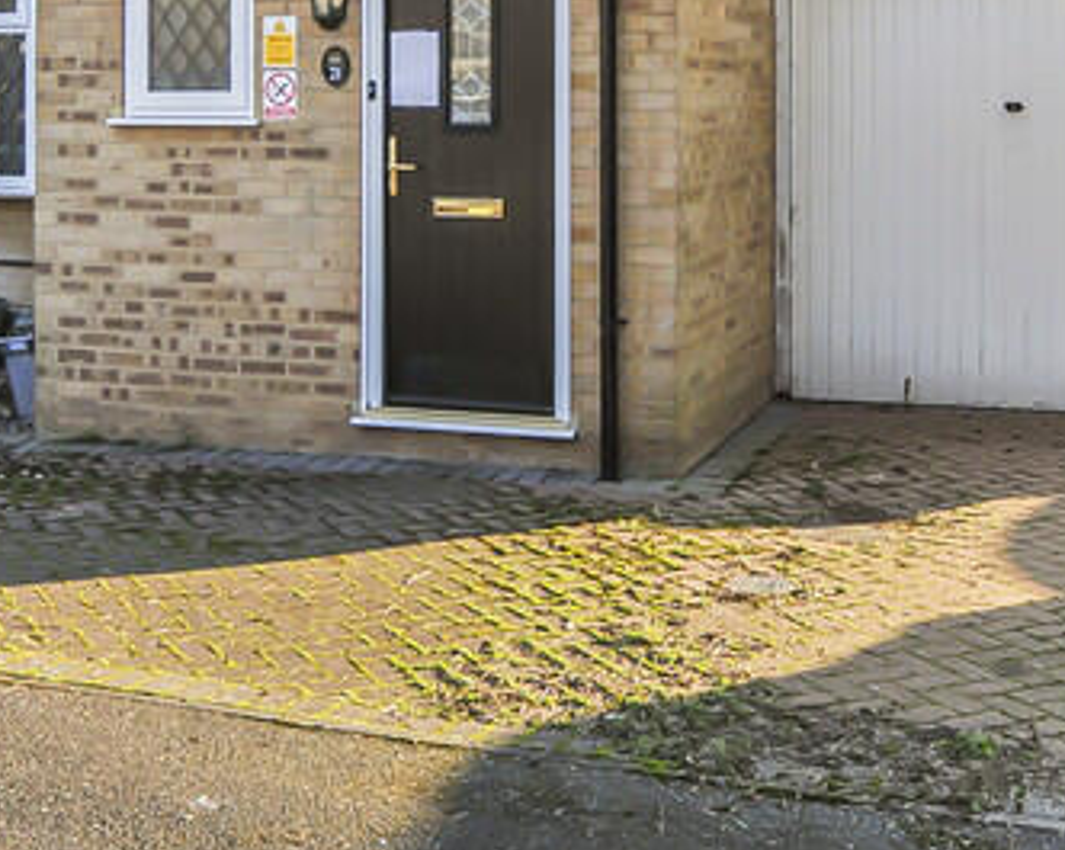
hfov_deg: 33.3
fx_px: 1778
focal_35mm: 56
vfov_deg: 25.7
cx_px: 494
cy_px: 29
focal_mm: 13
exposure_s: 1/320
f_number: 5.6
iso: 320
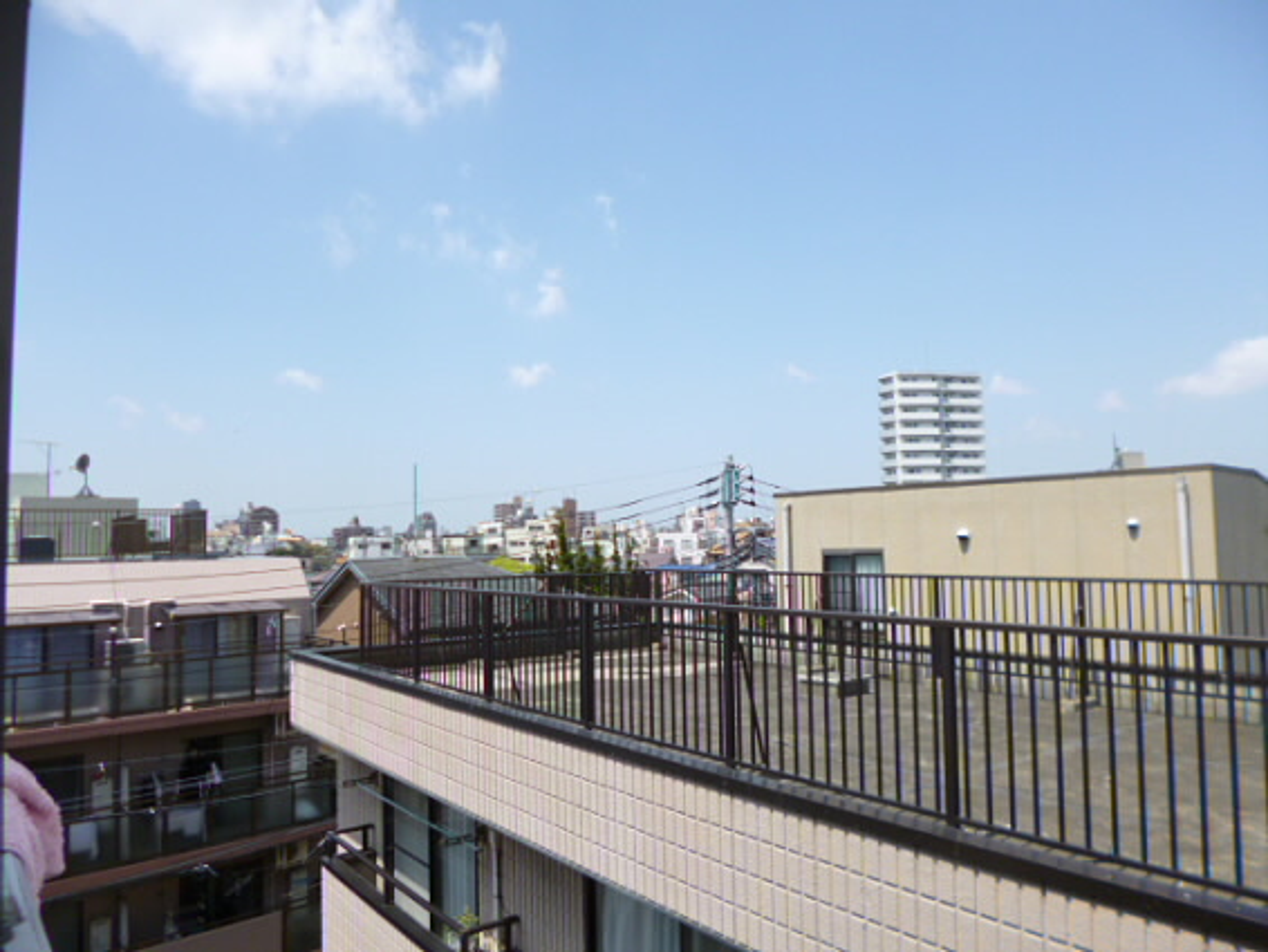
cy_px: 476
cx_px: 634
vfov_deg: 56.9
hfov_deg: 71.6
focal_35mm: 24
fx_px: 880
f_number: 2.5
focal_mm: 4.3
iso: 100
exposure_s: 1/1300
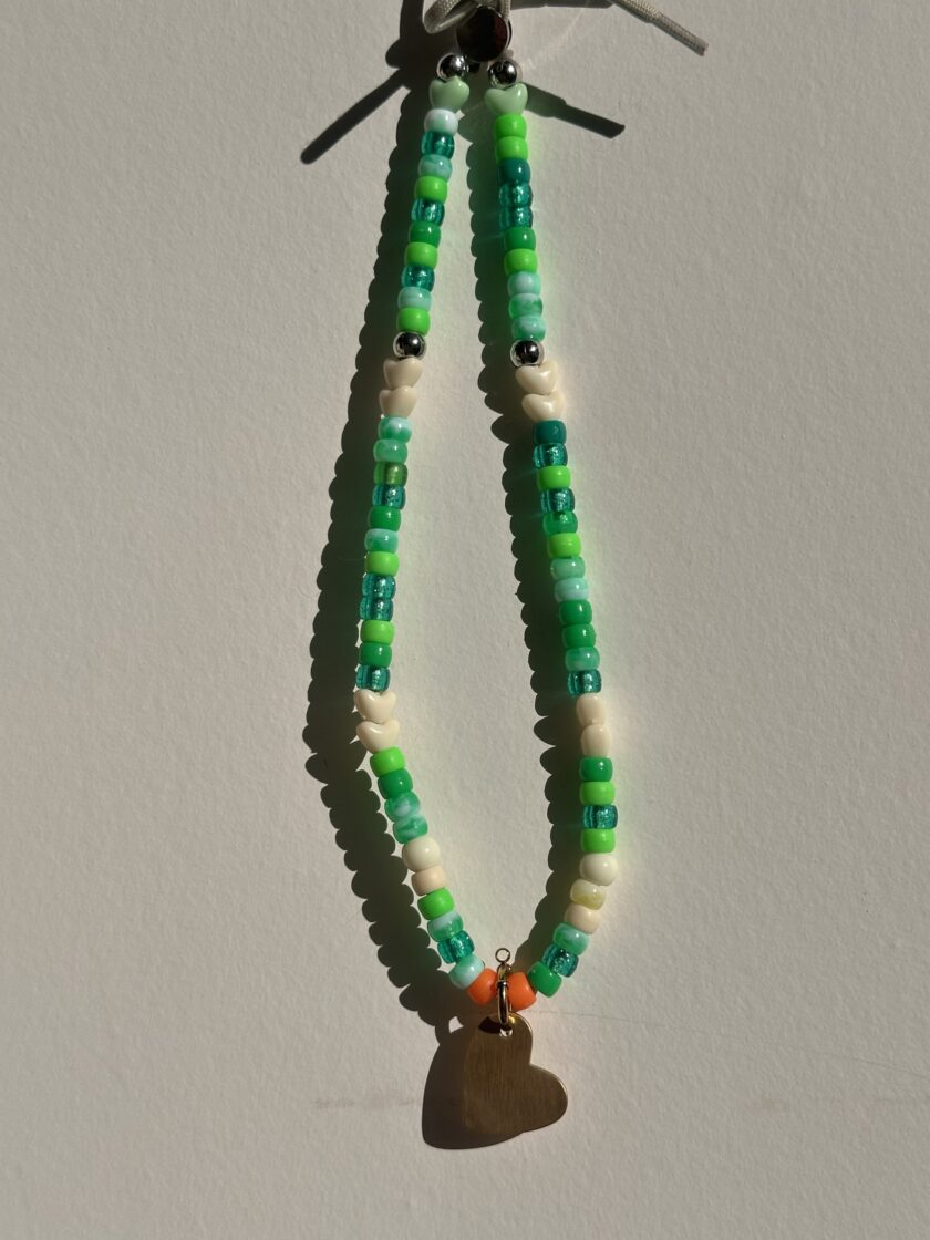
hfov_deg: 30.3
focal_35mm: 48
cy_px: 620
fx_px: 1719
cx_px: 465
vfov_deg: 39.7
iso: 64
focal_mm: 6.86
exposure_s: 1/13699
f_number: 1.78
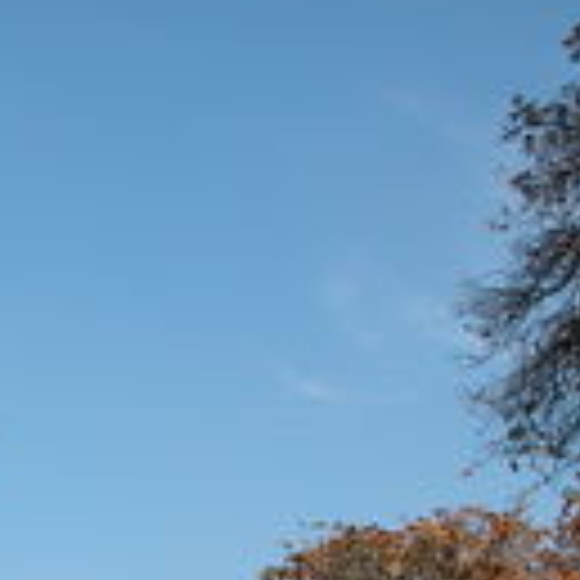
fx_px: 1820
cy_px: 647
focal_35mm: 96
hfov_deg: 17.6
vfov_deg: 17.5
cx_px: -13
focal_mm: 8.9
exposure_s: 1/354
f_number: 6.3
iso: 100
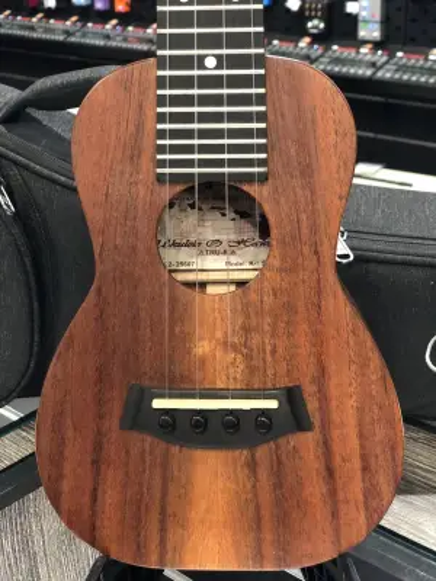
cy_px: 290
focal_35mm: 52
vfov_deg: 36.8
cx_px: 218
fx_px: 873
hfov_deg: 28.0
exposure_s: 1/24
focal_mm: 6
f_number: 2.4
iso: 160
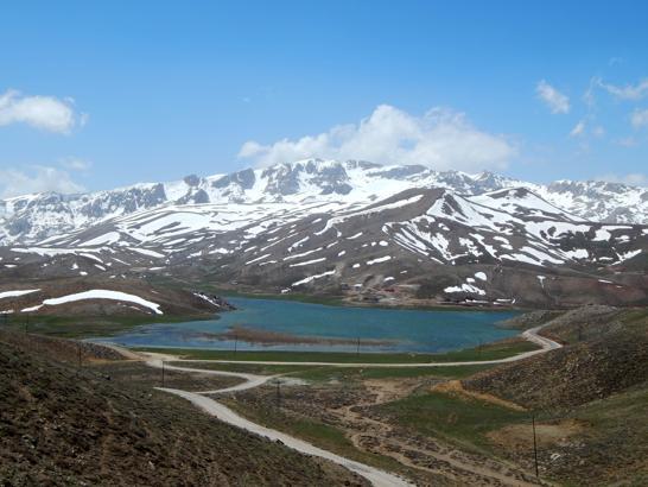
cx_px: 324
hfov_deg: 38.9
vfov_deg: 29.7
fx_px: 918
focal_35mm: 49
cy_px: 244
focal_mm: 8.6
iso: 125
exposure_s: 1/640
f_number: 7.4
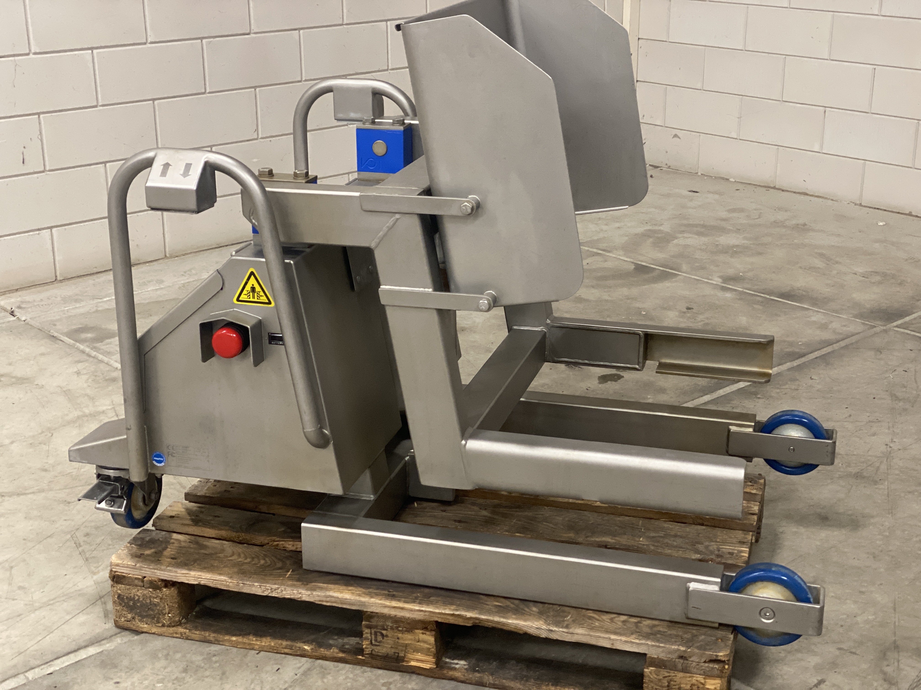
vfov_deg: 28.0
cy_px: 345
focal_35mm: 52
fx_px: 1384
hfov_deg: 36.8
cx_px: 460
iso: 320
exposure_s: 1/33
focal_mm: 6
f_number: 2
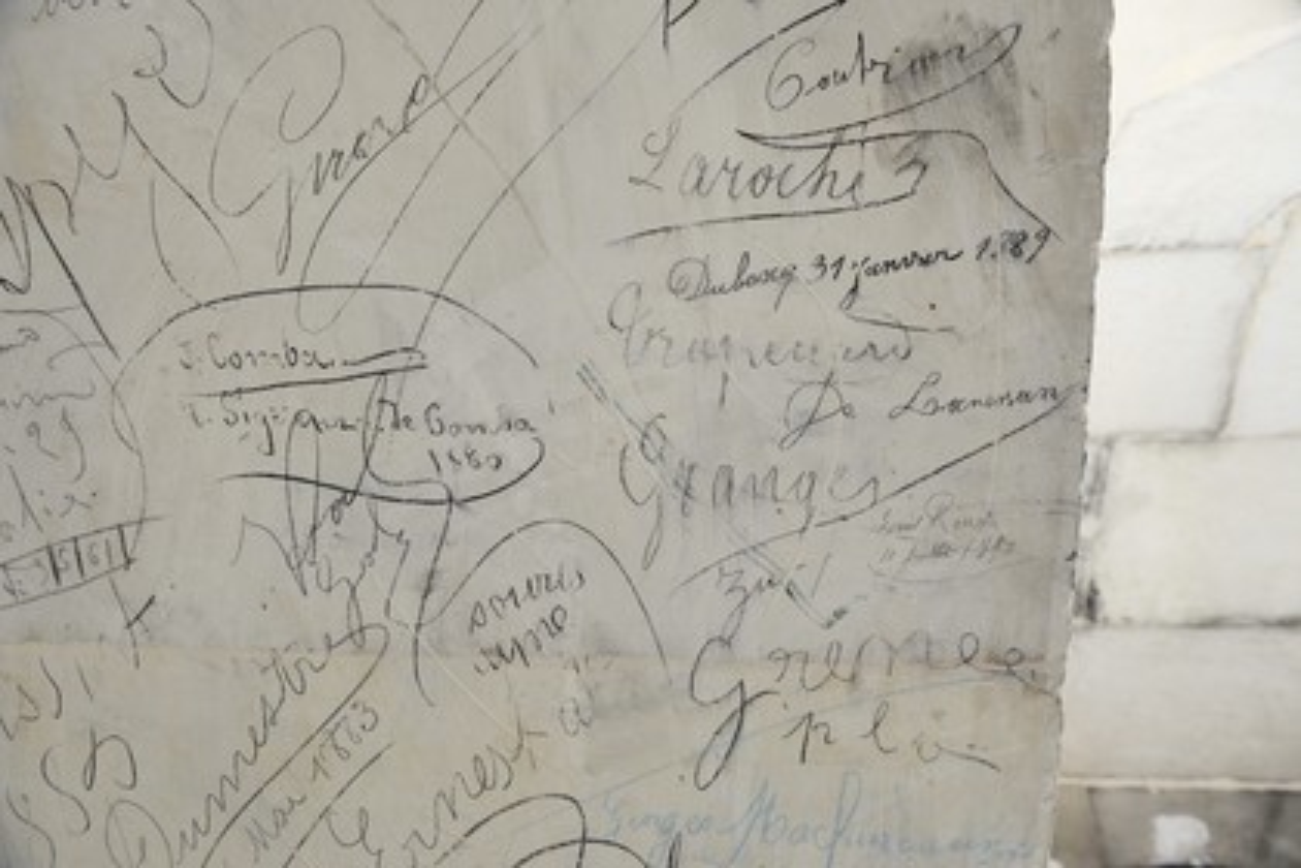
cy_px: 434
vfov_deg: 53.1
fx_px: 867
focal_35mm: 24
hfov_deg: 73.7
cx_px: 650
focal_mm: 24
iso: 1600
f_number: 5
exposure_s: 1/50
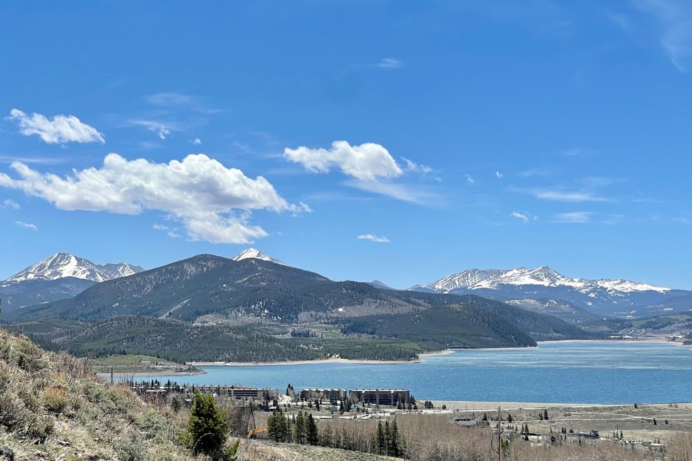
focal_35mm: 67
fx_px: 1288
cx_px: 346
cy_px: 226
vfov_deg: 20.3
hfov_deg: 30.1
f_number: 2.2
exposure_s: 1/2273
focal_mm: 7.5
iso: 20
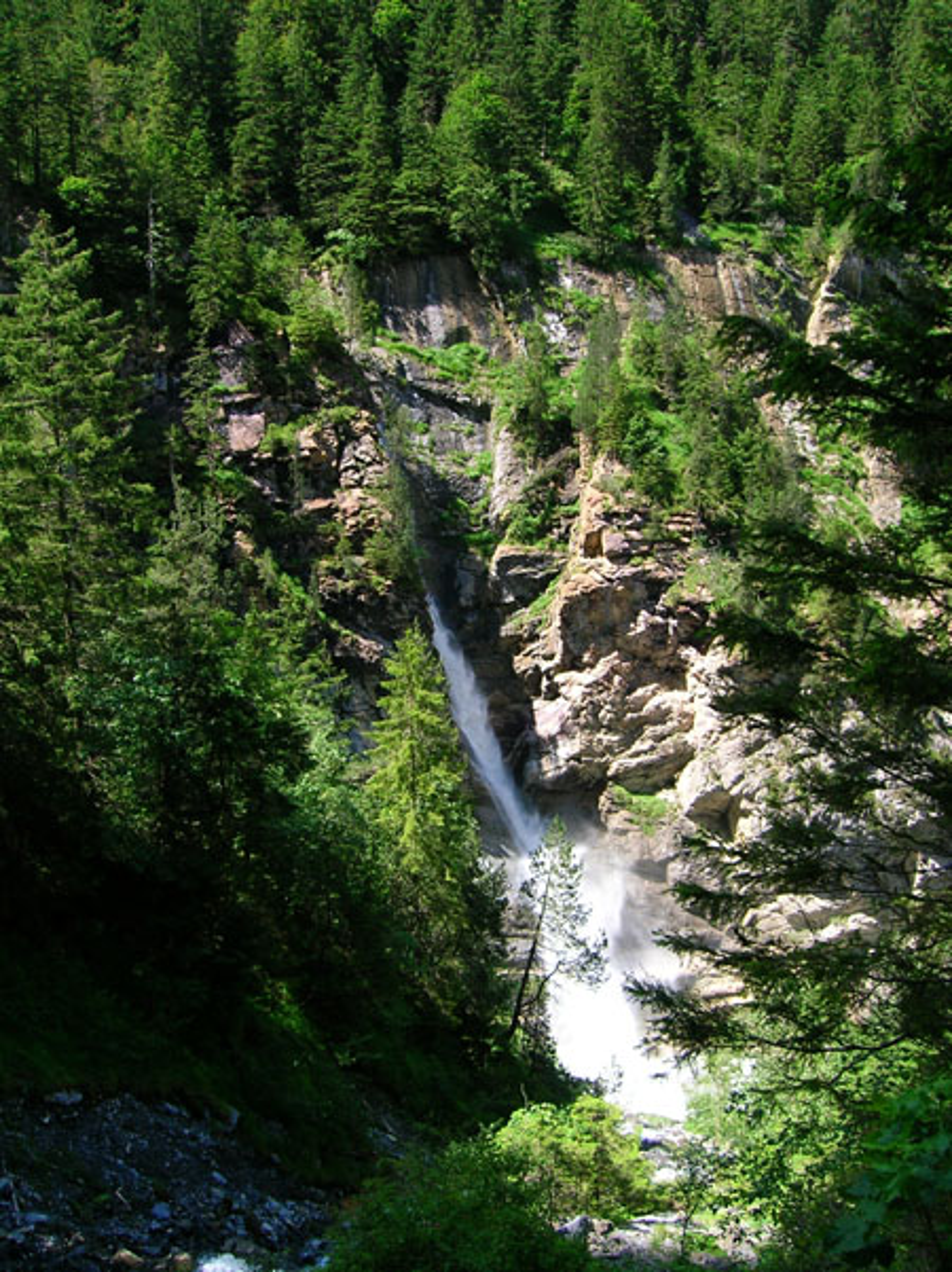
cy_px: 636
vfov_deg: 54.0
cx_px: 476
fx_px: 1248
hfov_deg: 41.8
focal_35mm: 34
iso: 50
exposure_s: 1/117
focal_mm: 5.7
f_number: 4.9
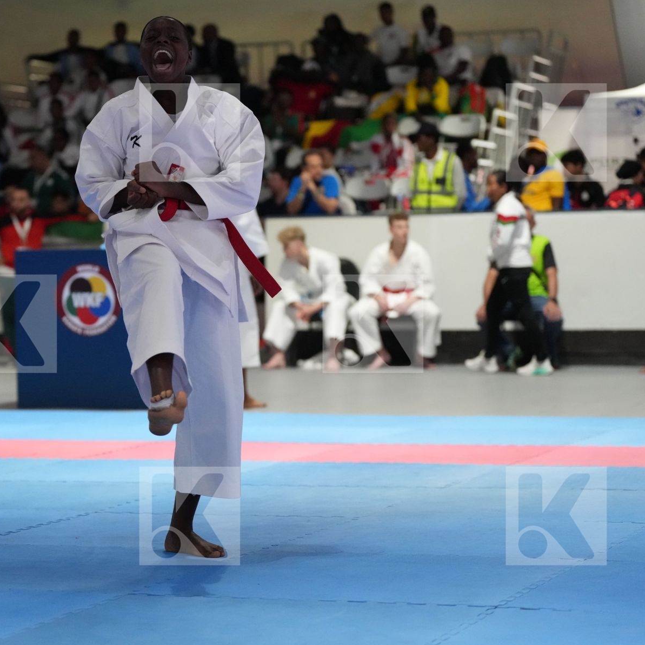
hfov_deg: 15.9
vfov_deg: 16.0
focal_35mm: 109
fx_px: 2298
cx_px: 190
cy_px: 324
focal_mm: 85
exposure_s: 1/500
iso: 6400
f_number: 2.8
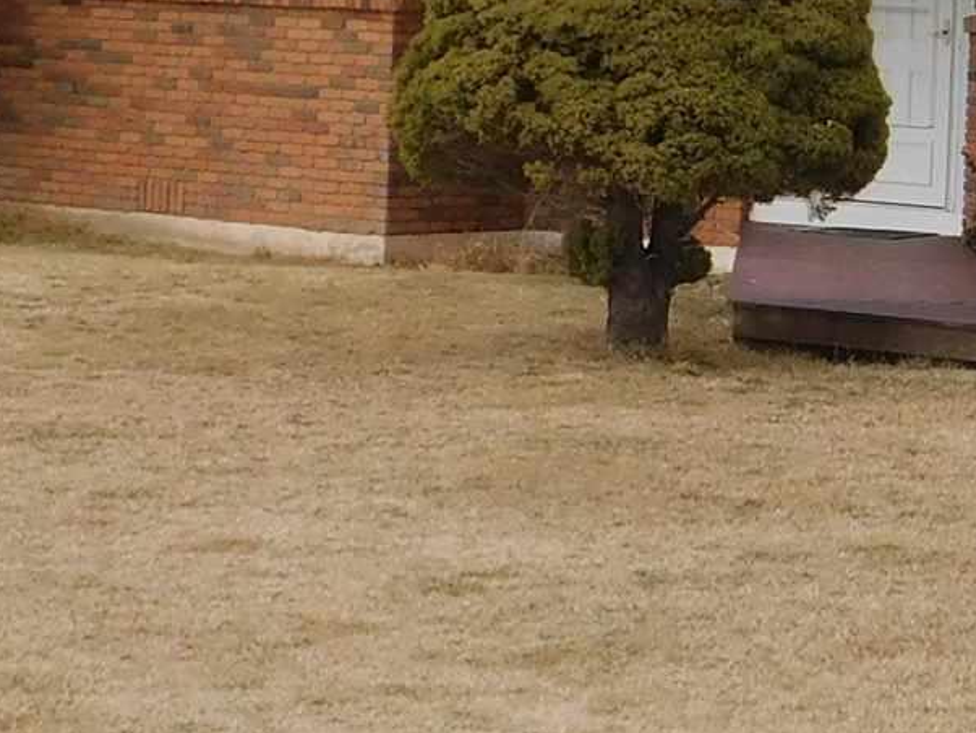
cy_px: 169
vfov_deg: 9.7
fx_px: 4316
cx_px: 898
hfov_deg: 12.8
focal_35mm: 153
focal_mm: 5.3
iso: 125
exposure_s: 1/800
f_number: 3.2
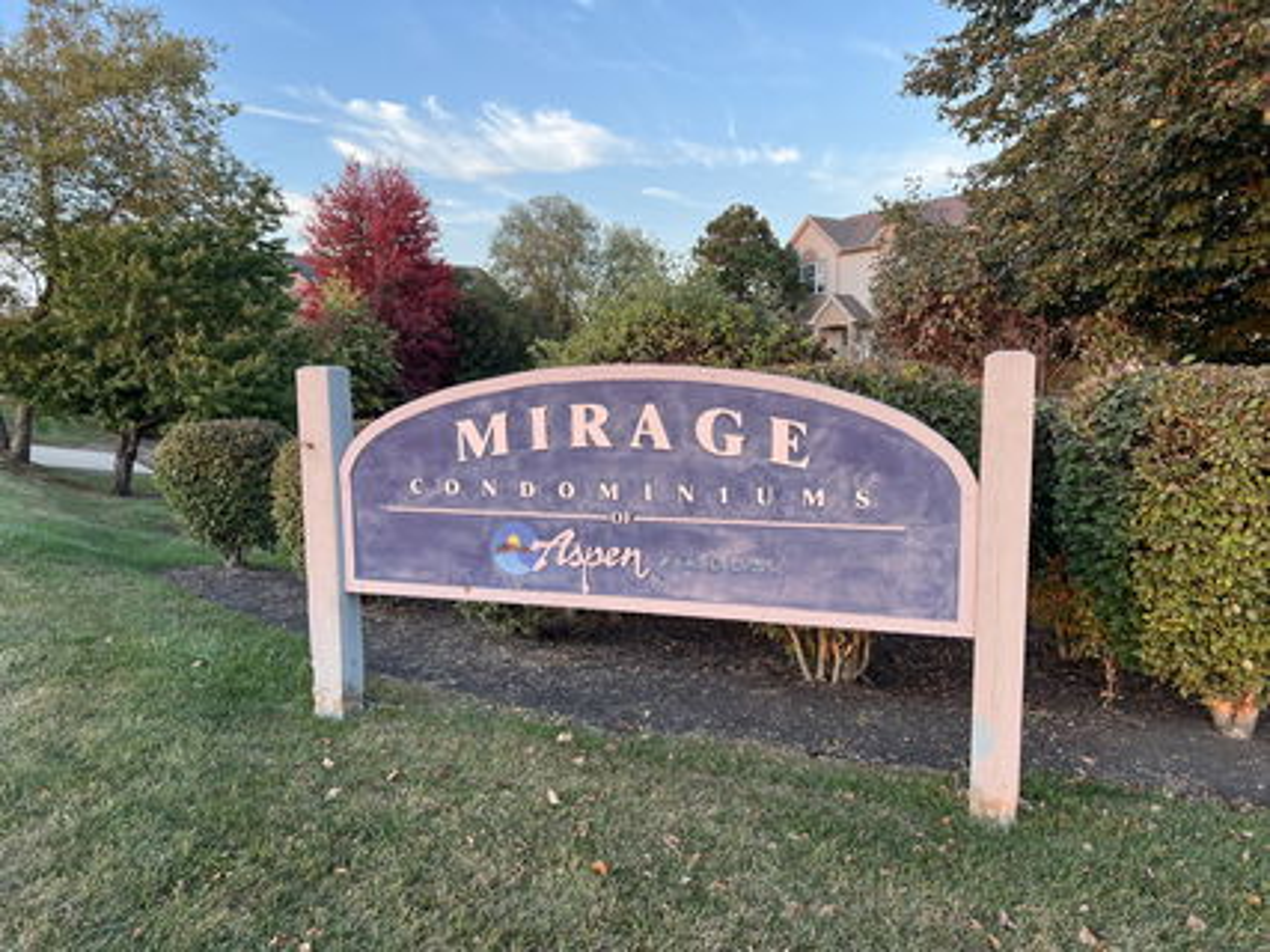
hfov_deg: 67.3
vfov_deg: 53.0
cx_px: 635
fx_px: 954
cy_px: 476
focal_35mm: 26
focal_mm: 5.7
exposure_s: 1/161
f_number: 1.5
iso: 40
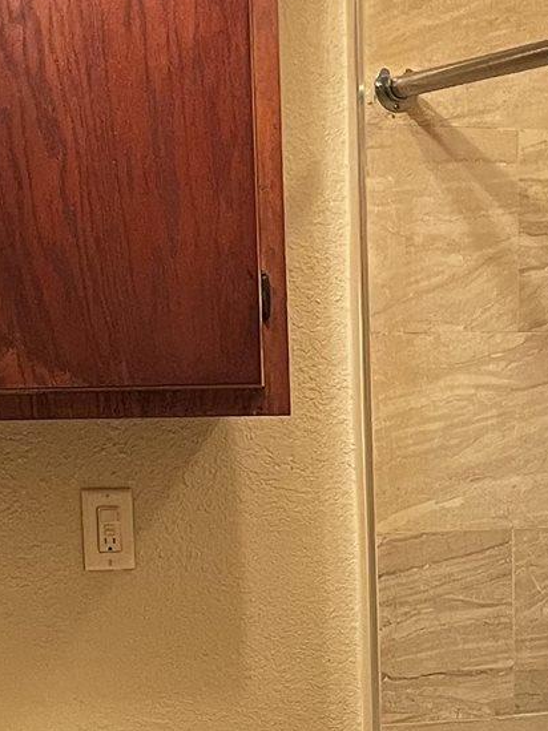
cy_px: 808
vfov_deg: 17.4
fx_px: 2303
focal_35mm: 109
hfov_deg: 13.5
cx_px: 483
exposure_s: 1/60
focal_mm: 4.2
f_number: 1.6
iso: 200
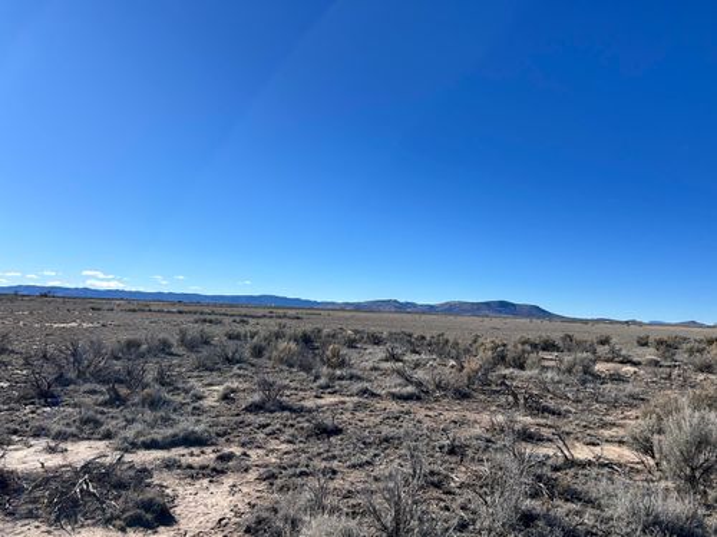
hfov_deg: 67.3
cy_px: 268
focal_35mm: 26
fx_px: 539
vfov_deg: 53.1
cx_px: 358
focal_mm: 5.7
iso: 50
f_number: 1.5
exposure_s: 1/6579
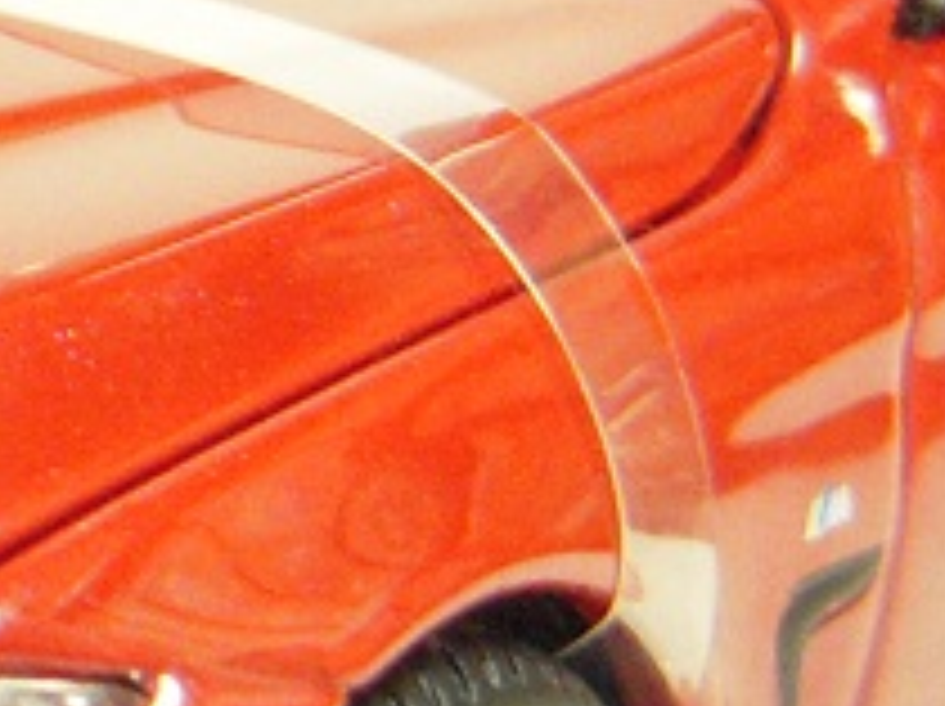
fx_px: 7826
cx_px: -104
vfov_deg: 5.2
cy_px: 695
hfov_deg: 6.9
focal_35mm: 287
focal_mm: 8.9
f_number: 3.5
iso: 500
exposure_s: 1/13
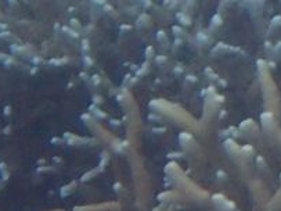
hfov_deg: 3.1
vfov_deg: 2.3
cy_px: -267
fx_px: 5111
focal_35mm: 630
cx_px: 783
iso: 400
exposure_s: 1/200
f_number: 6.3
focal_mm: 18
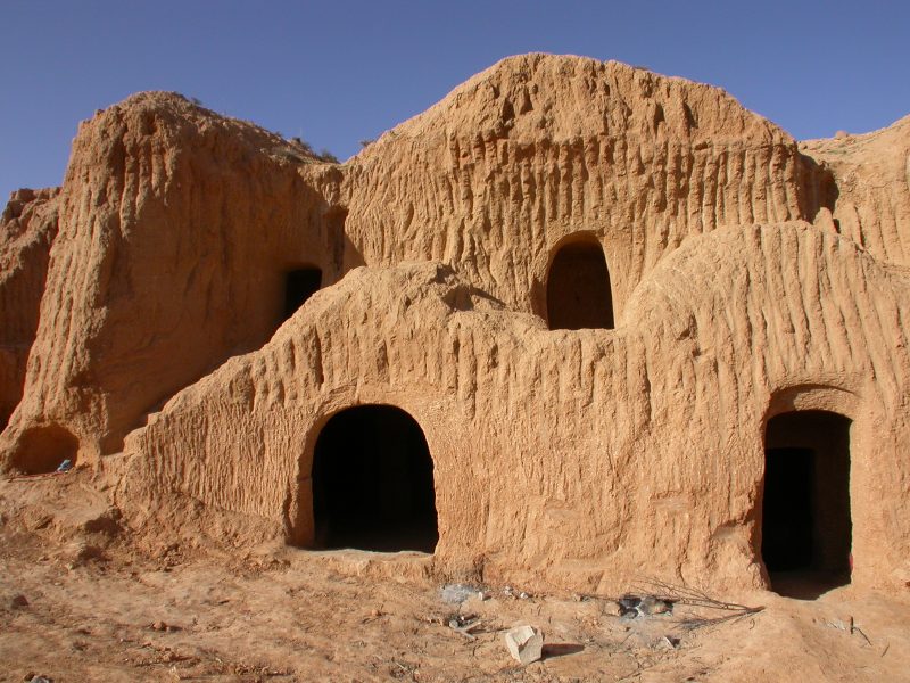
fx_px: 999
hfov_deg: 49.0
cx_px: 455
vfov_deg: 37.7
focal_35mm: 38
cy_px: 342
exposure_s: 1/348
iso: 100
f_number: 7.5
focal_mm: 7.85
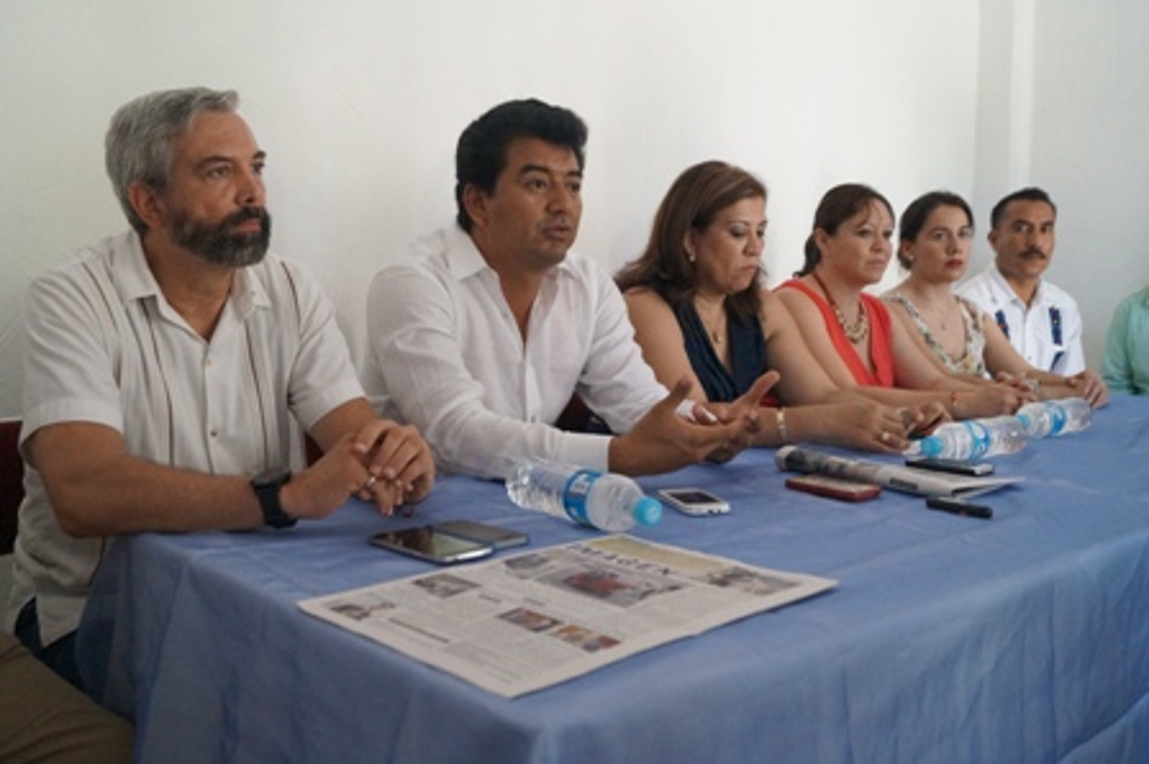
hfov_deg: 53.2
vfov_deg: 36.8
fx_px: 1148
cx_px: 574
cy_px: 382
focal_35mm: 36
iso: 3200
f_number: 4
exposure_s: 1/60
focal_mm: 24
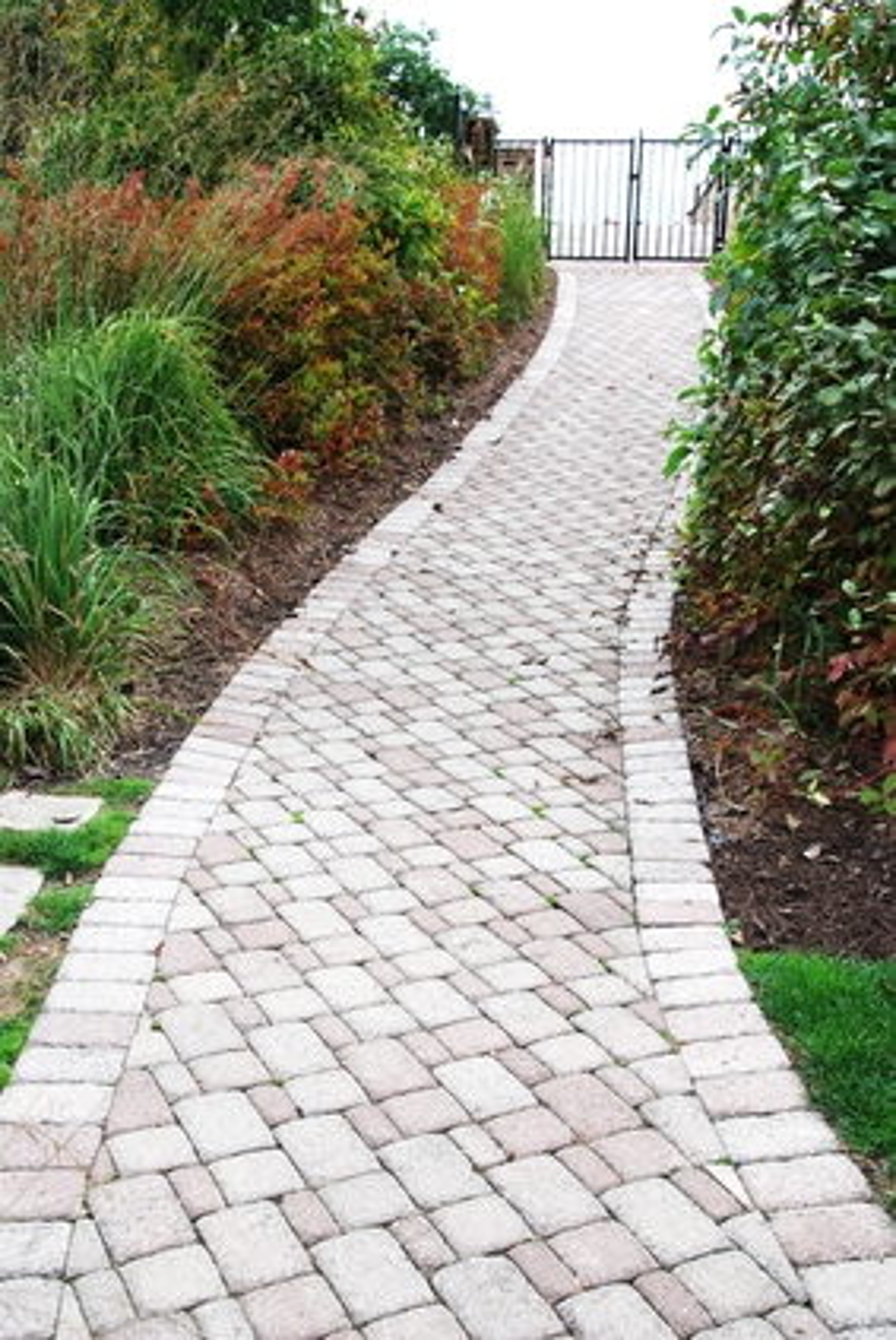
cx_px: 448
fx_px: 1452
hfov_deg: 34.3
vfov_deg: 49.5
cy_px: 670
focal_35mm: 39
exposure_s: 1/125
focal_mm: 26
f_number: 5.6
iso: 100
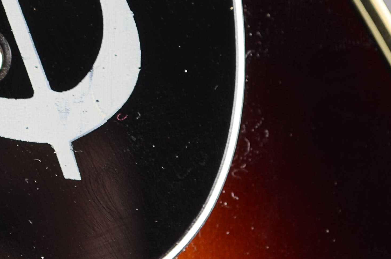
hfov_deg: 7.4
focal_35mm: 279
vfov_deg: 4.9
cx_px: -70
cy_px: 129
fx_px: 3020
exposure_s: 1/60
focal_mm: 55
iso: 100
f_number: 7.1
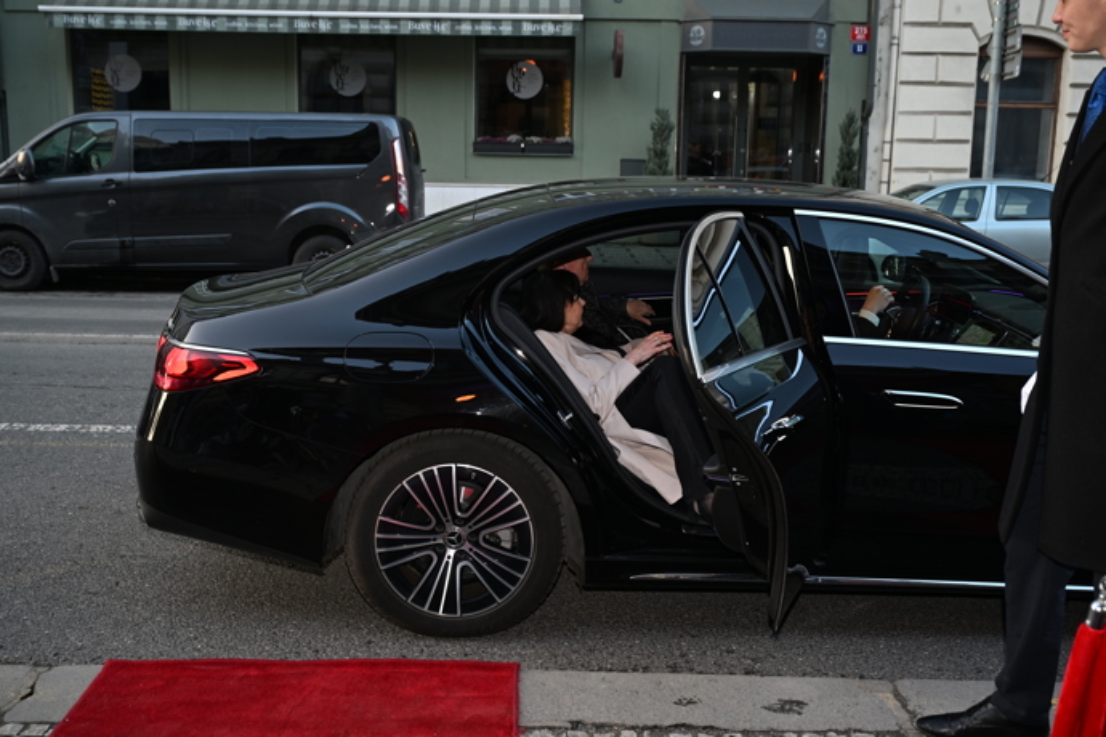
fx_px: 1167
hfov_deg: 50.7
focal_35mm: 38
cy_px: 368
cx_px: 553
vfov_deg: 35.1
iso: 800
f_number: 5
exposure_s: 1/200
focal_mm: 38
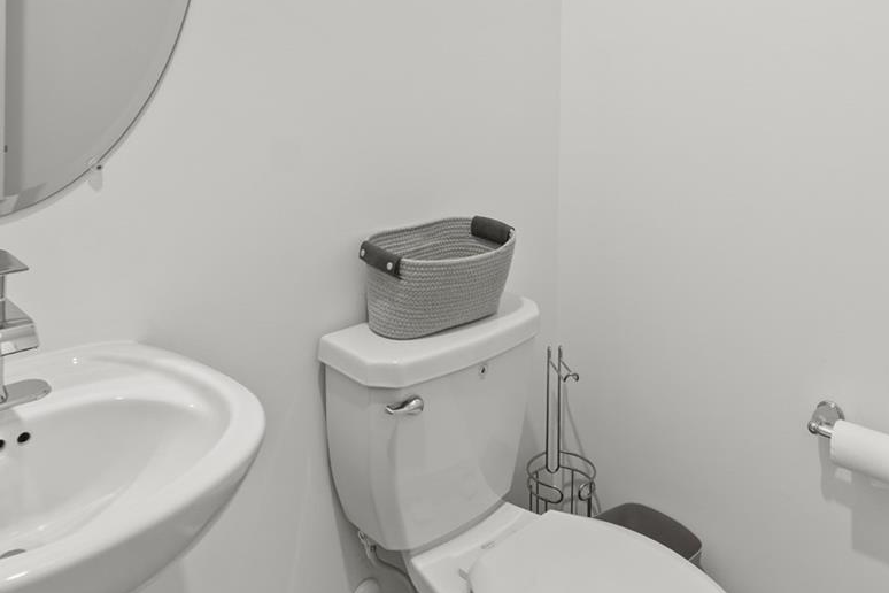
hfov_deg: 60.2
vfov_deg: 39.3
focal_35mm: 31
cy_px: 59
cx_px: 487
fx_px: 765
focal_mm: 10
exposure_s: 2
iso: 200
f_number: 10
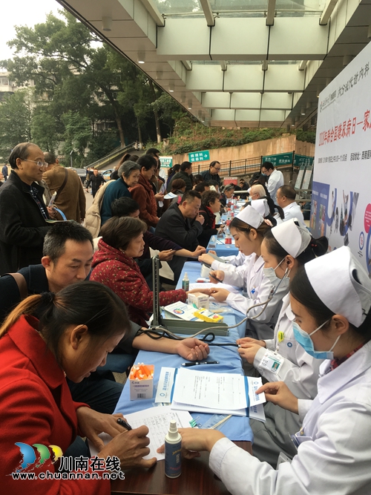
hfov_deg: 48.2
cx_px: 186
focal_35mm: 29
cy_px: 248
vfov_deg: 61.7
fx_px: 415
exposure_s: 1/100
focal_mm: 4.15
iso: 32
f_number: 2.2
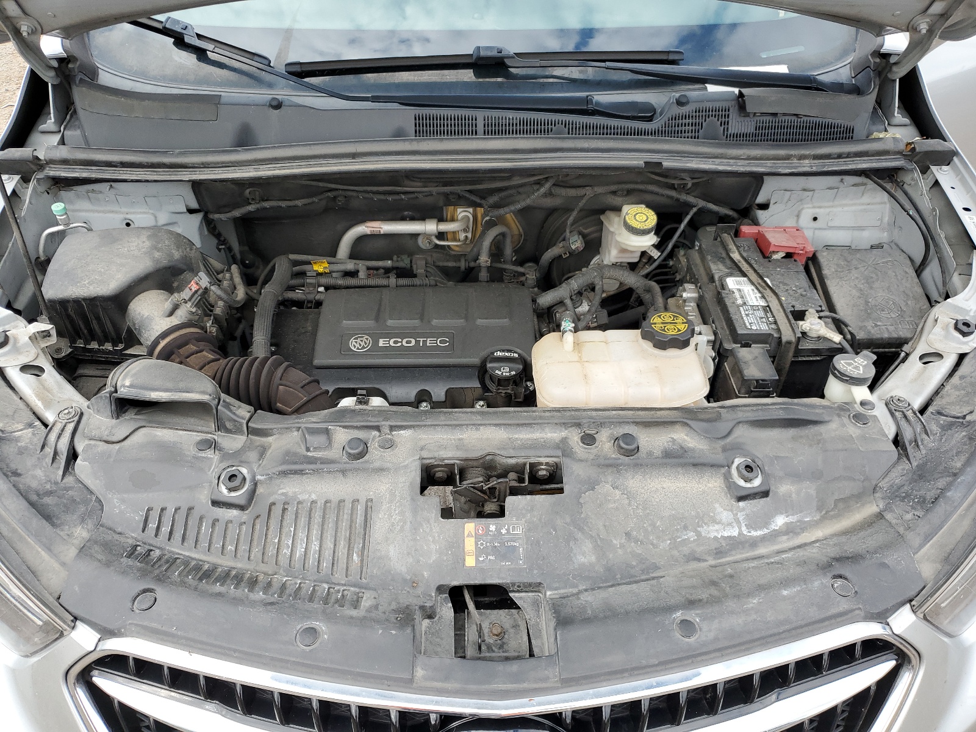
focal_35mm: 26
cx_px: 488
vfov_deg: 53.1
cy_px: 366
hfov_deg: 67.3
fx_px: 733
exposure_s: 1/625
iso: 50
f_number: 1.5
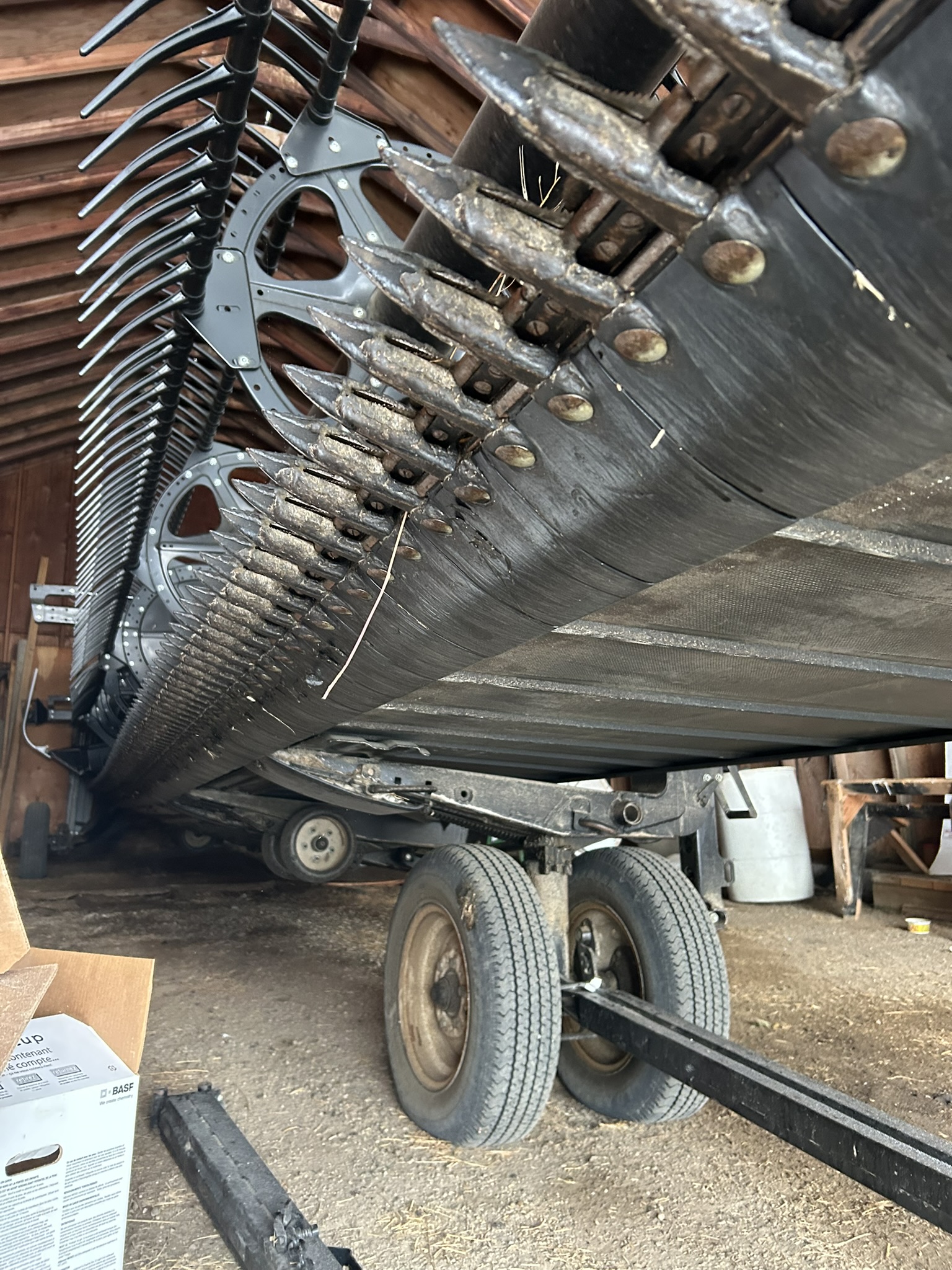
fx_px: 953
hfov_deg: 53.1
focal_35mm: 26
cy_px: 635
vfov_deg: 67.3
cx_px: 476
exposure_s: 1/60
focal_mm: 5.7
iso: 500
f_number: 1.5
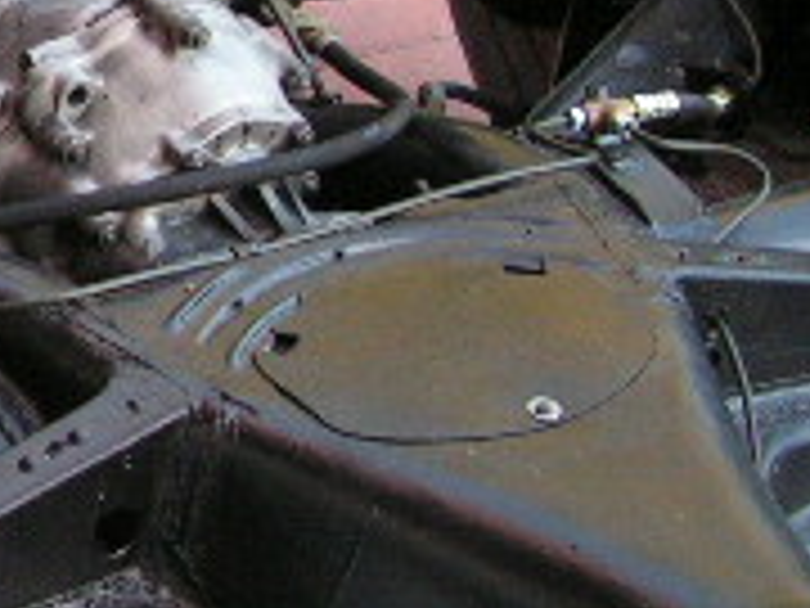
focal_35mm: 167
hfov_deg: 11.4
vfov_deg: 8.8
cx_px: -360
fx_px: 3908
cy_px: -36
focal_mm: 7.8
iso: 160
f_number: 2.8
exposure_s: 1/50
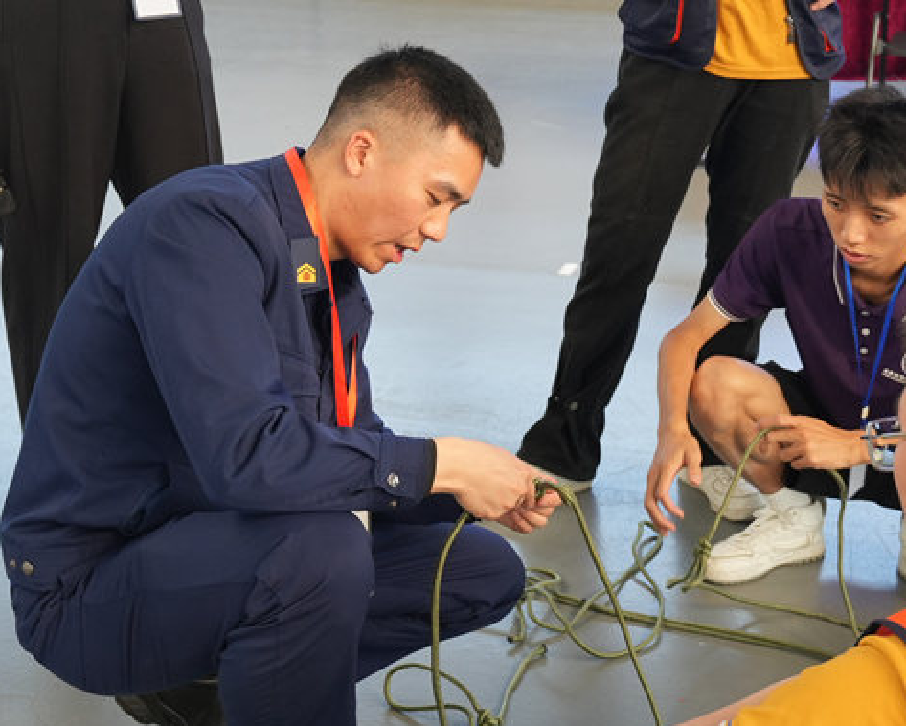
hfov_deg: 28.9
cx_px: 623
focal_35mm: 65
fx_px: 1744
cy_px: 480
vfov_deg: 23.4
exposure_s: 1/100
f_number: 4
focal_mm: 27.5
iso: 800
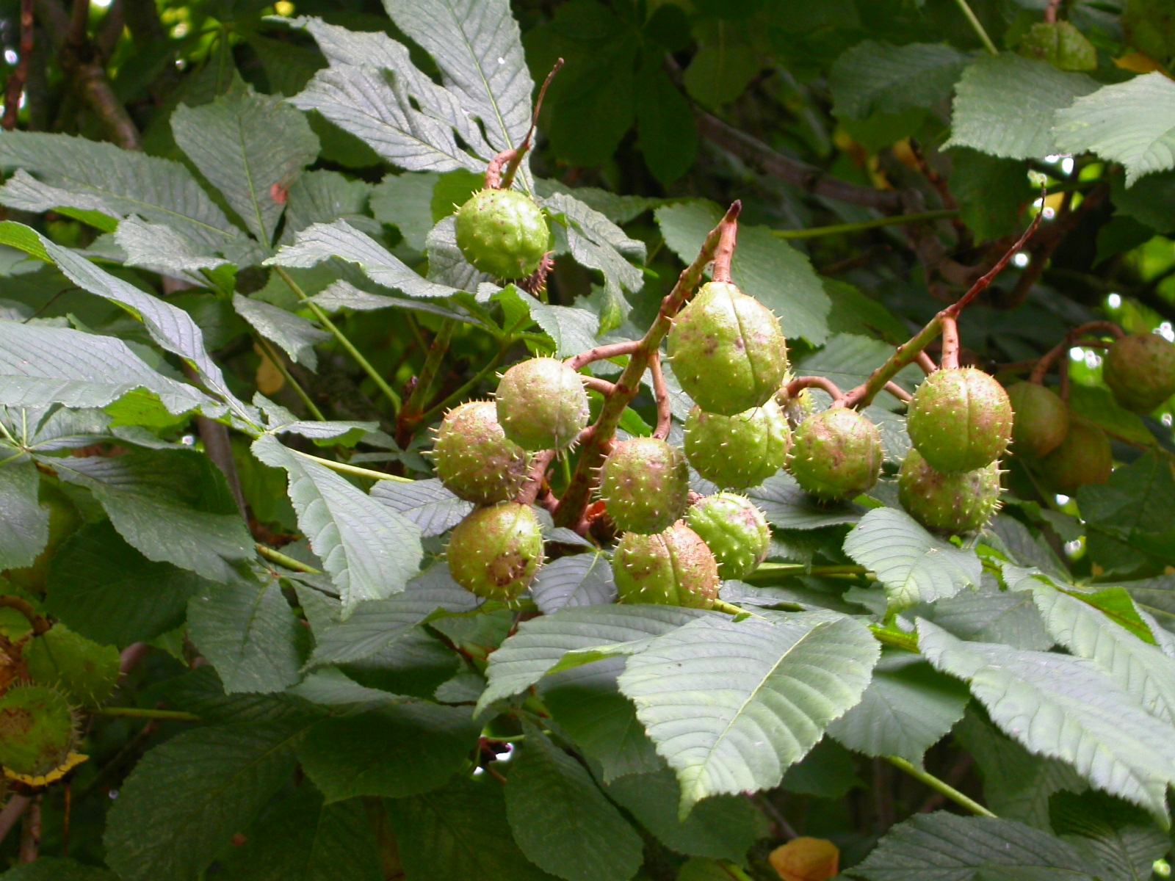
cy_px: 440
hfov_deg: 14.6
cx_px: 588
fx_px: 4582
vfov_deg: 11.0
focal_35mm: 135
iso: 100
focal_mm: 27.9
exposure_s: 1/14.3
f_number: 4.7
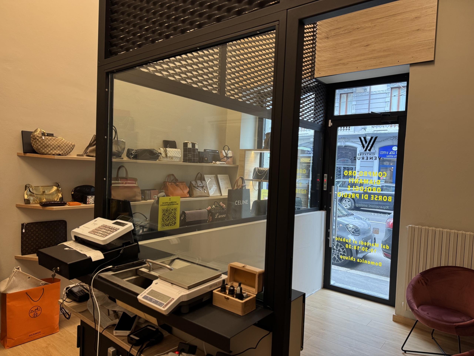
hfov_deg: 71.6
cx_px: 237
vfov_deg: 56.8
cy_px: 178
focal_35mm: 24
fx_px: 329
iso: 125
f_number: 1.78
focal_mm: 6.76
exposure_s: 1/100
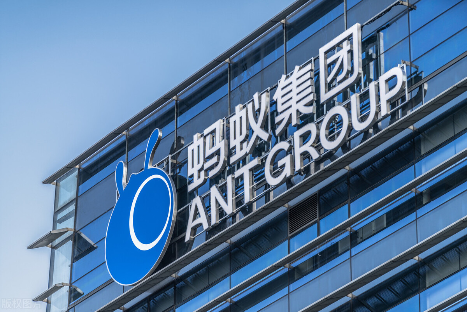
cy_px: 156
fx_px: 2595
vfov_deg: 6.9
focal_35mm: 200
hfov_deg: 10.3
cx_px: 234
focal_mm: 200
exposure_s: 1/1250
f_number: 2.8
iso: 100
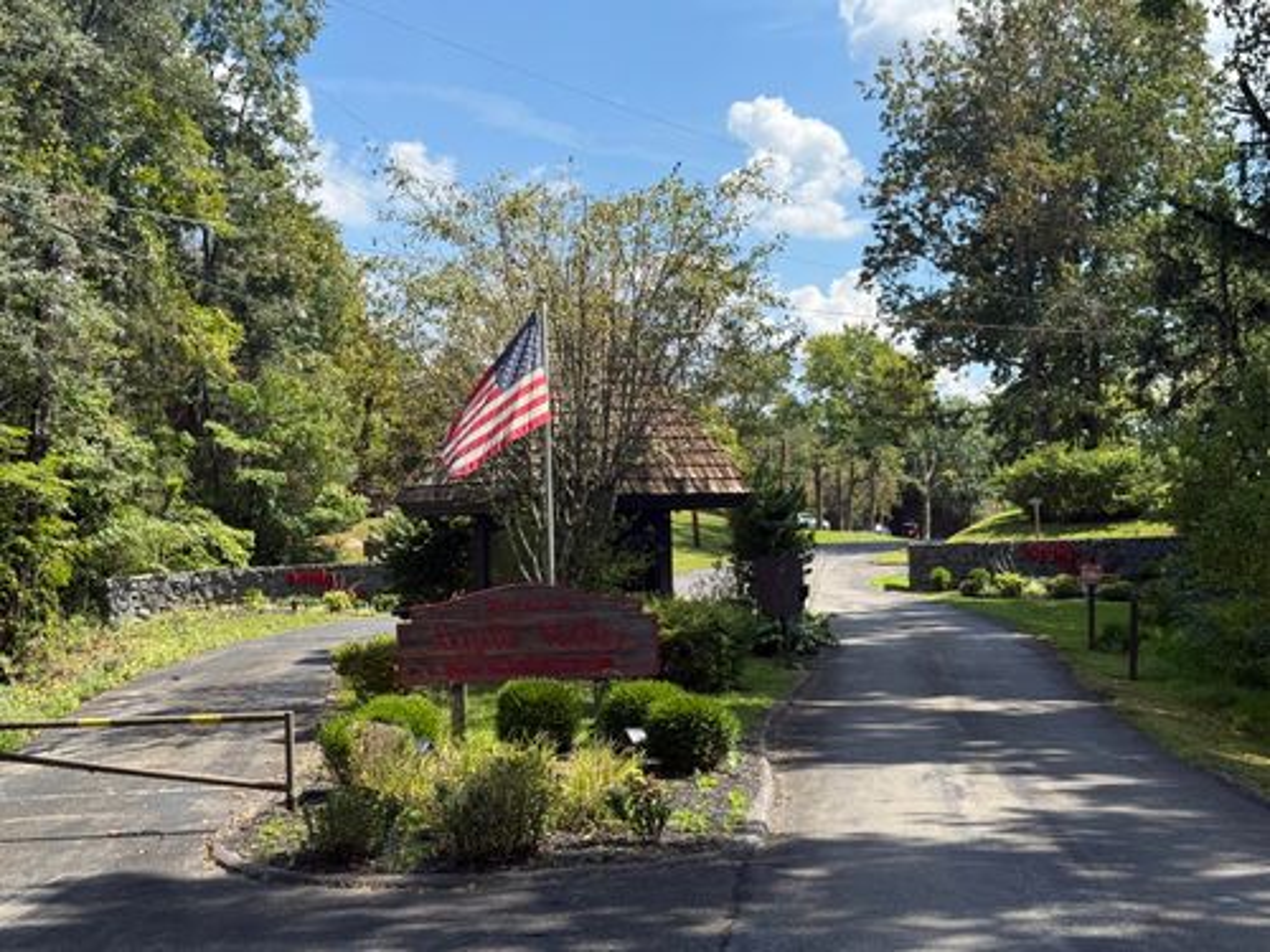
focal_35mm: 48
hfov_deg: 39.7
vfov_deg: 30.3
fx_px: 1761
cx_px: 635
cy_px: 476
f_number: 1.78
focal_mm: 6.76
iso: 64
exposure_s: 1/2762
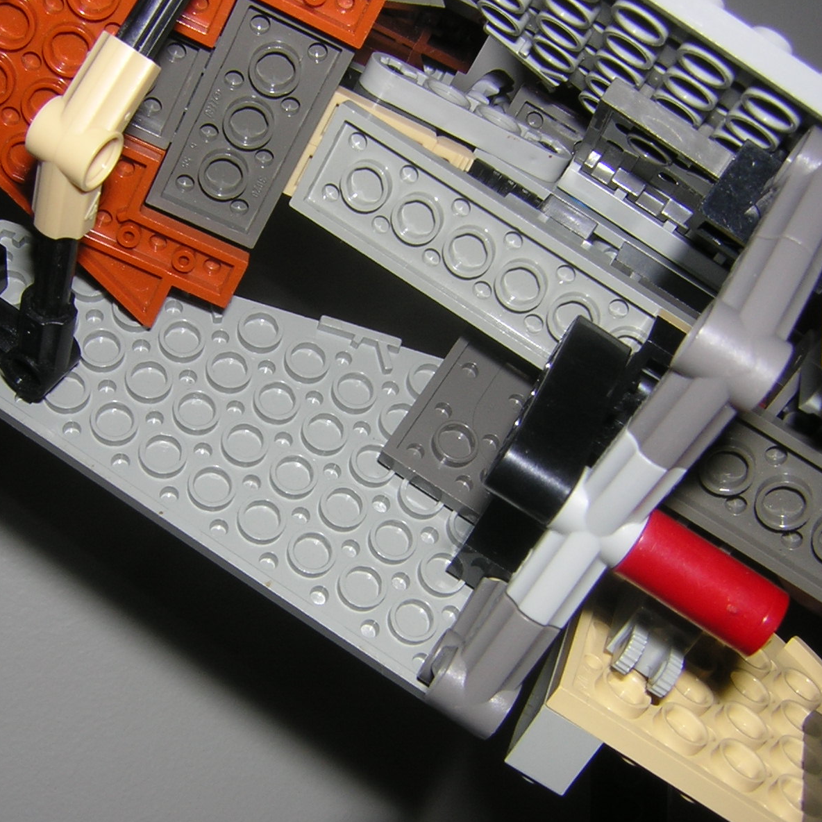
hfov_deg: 39.0
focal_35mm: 43
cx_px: 324
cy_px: 414
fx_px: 1155
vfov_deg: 39.2
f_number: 5.2
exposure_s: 1/60.1
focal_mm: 4.7
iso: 100
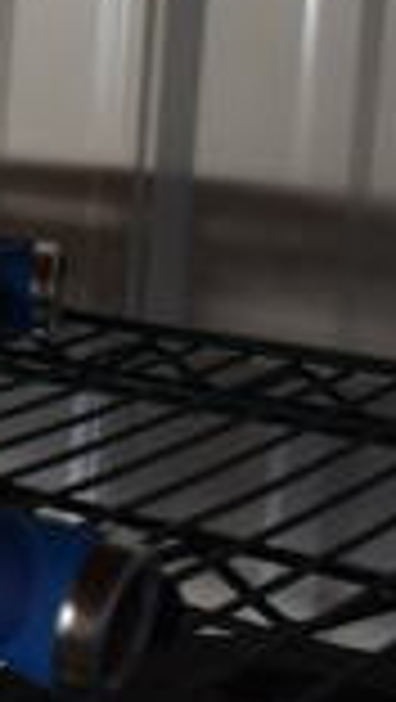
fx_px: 2068
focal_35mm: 111
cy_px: 130
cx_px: -594
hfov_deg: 9.6
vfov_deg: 19.1
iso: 160
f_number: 3.5
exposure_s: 1/30
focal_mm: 18
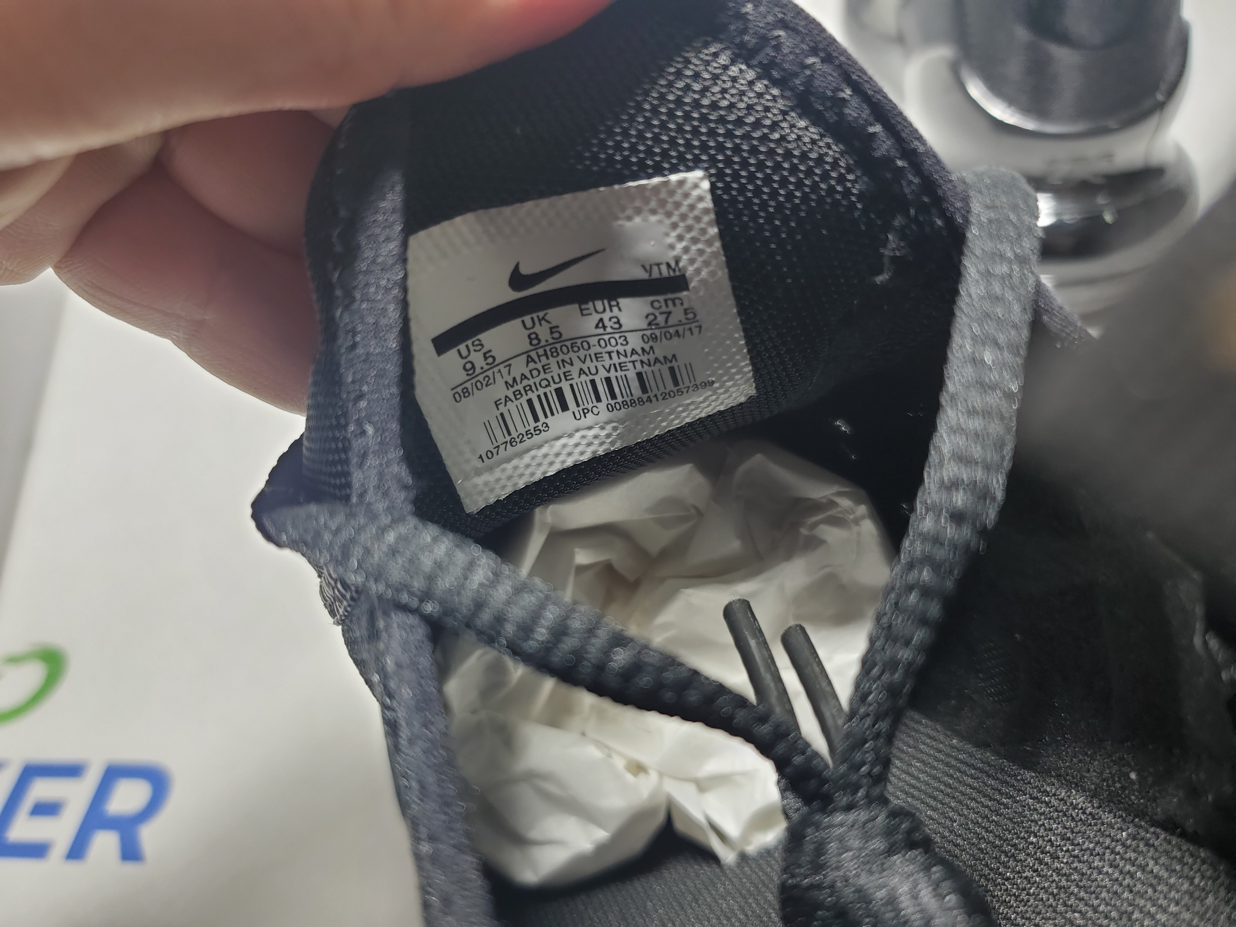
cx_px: 618
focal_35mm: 26
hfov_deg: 67.3
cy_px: 464
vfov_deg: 53.1
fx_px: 928
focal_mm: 4.3
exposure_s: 1/100
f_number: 1.5
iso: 50
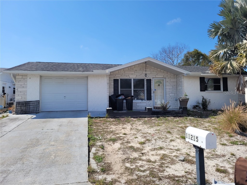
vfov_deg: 53.1
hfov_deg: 67.3
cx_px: 124
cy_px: 92
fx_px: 186
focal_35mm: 26
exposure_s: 1/2760
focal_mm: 5.4
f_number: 1.8
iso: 40
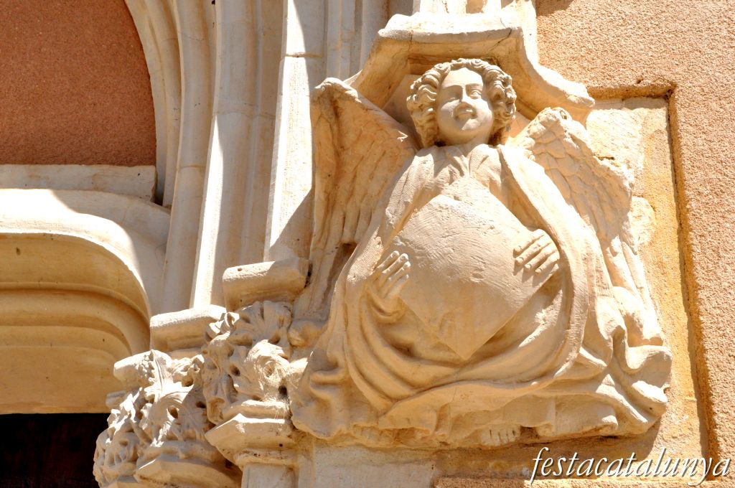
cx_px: 368
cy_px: 244
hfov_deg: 35.1
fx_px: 1162
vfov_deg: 23.7
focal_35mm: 57
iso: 1000
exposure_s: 1/800
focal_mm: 38
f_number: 14
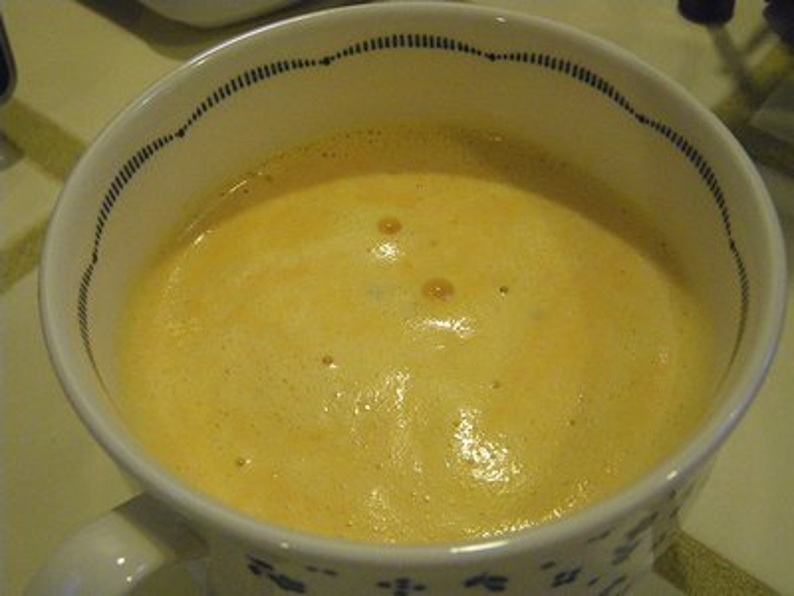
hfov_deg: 44.8
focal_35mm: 42
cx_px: 397
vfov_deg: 34.3
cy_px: 298
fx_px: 963
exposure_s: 1/40
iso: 800
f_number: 4.2
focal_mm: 7.5
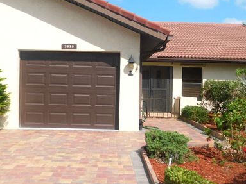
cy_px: 86
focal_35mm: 47
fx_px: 334
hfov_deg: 40.4
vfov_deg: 30.9
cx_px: 119
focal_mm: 6.3
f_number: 7
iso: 125
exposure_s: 1/400
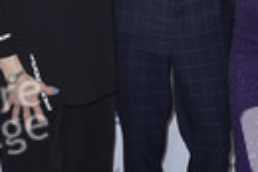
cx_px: 164
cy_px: 30
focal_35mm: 123
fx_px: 882
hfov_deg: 16.6
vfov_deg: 11.1
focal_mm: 40
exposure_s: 1/250
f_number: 6.3
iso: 400
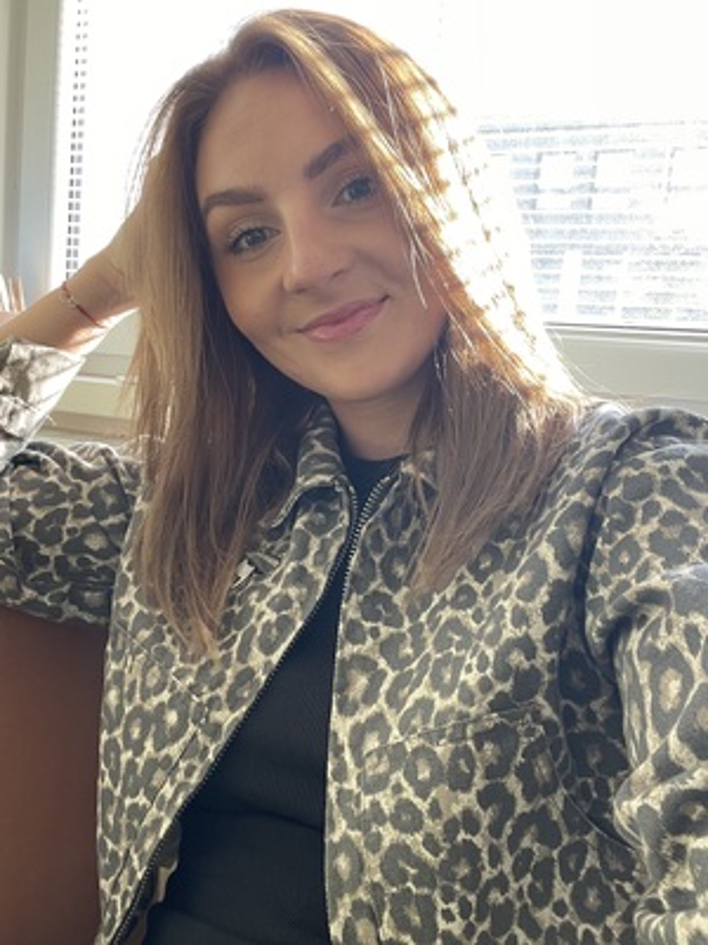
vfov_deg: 60.0
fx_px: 818
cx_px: 354
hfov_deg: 46.8
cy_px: 472
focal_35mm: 30
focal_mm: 2.71
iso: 80
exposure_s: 1/50
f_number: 2.2
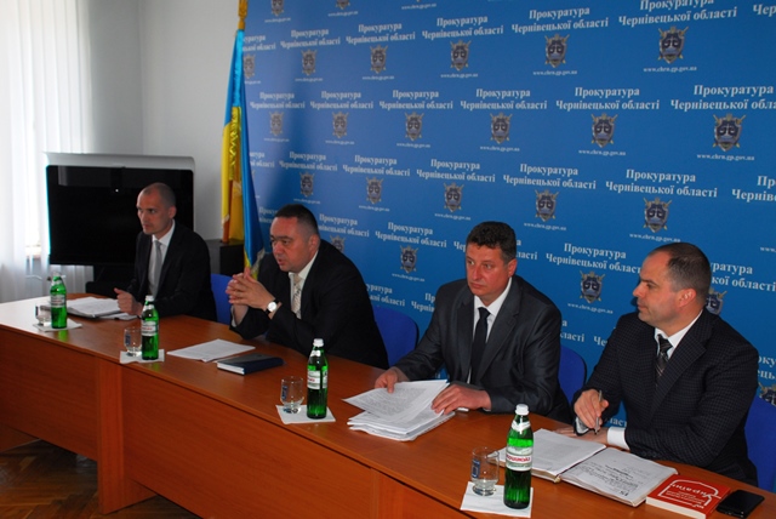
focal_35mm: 33
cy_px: 260
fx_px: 712
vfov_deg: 40.0
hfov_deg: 57.2
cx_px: 388
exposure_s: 1/60
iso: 200
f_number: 3.8
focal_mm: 22
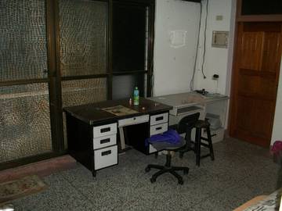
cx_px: 141
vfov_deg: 41.8
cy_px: 106
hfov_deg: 54.0
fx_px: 277
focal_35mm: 34
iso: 160
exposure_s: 1/60
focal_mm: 5.7
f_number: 2.8
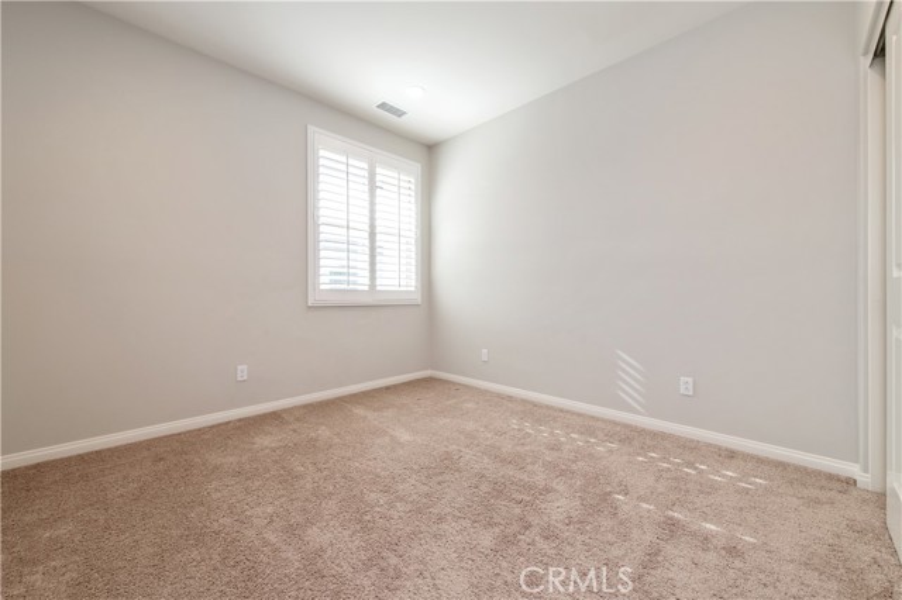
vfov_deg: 81.1
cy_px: 300
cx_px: 451
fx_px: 351
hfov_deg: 104.3
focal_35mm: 14
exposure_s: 1/100
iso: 200
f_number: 5.6
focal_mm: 14
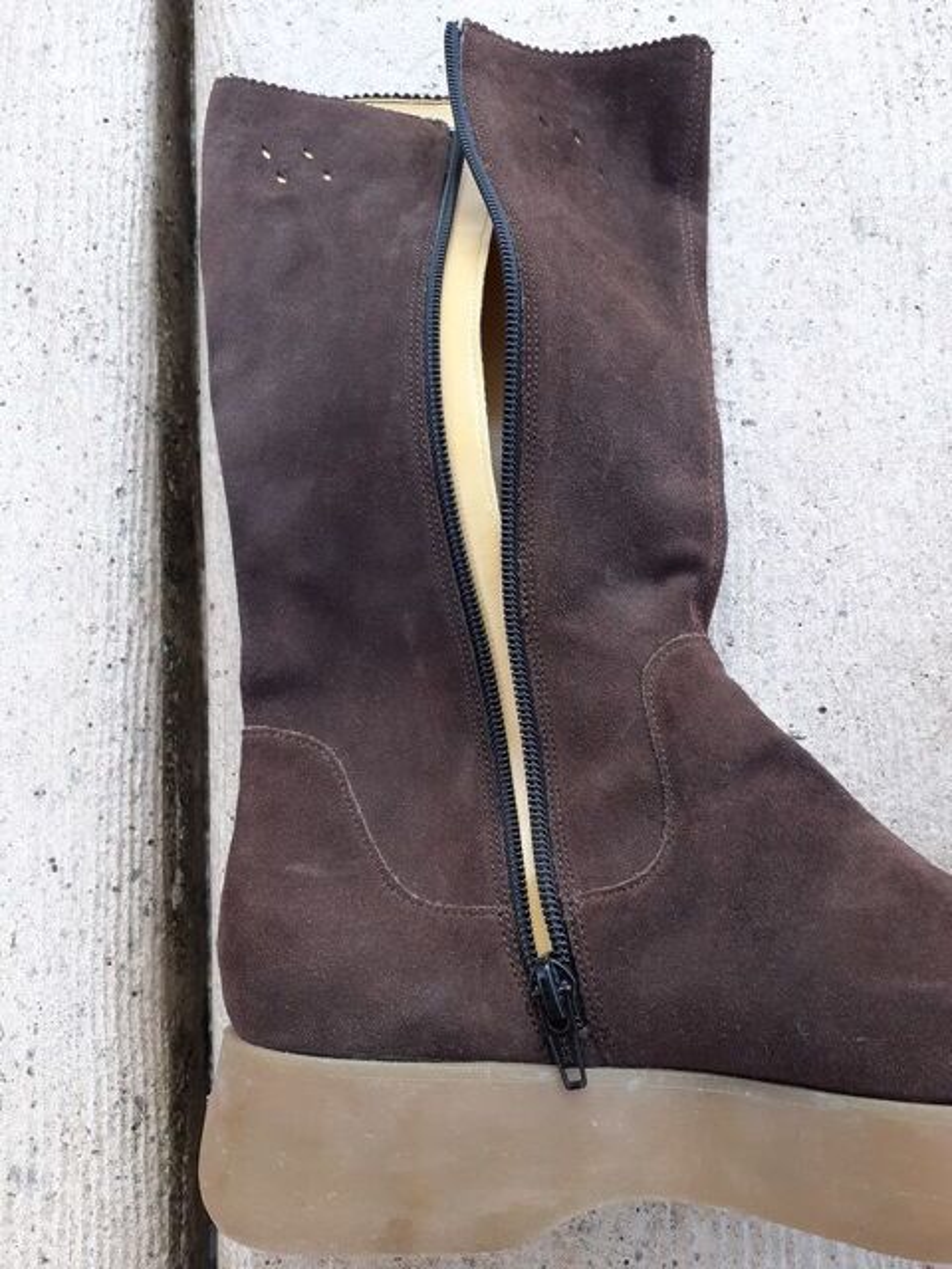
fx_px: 990
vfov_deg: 65.3
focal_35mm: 27
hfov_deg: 51.4
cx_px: 476
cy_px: 634
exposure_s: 1/100
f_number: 1.9
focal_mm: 3.6
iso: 40
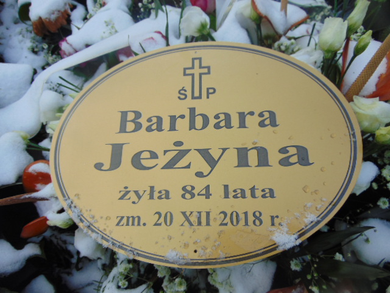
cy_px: 146
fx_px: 282
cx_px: 195
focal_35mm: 25
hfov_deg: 69.4
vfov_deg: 54.9
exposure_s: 1/500
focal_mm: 4.5
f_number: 3
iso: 80
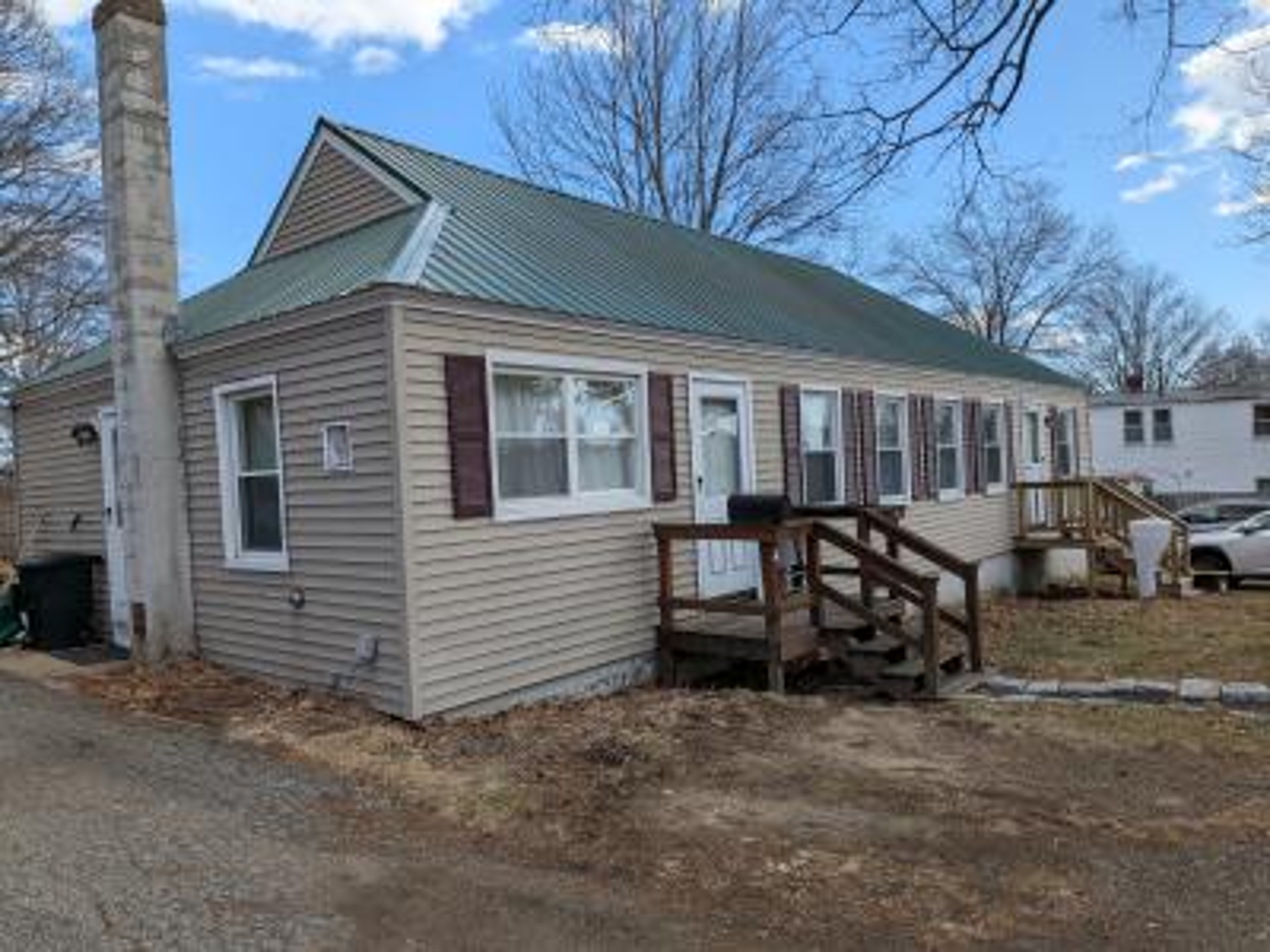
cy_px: 476
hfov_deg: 71.6
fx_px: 881
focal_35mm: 24
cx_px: 635
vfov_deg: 56.8
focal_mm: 4.53
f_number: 1.7
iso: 31
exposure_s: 1/851
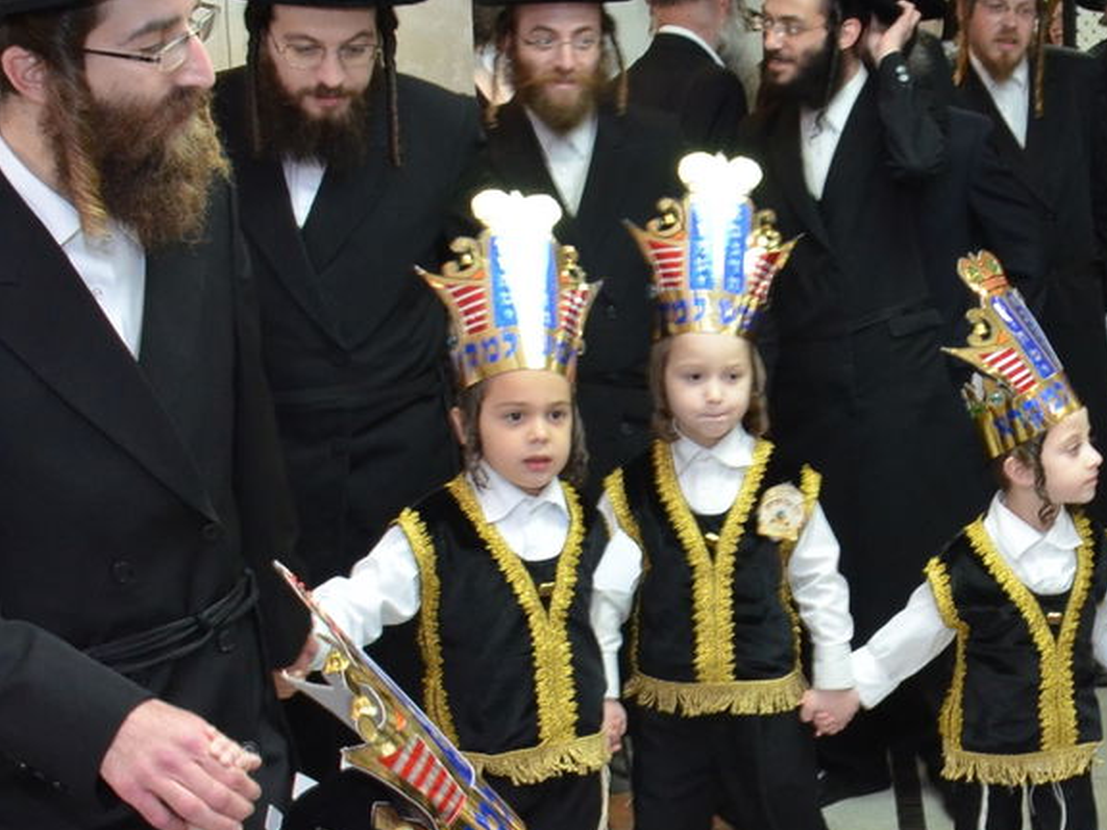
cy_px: 597
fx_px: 2015
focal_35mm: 63
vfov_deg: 23.1
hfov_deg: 29.0
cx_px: 1067
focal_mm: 18
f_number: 8
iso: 1600
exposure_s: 1/80
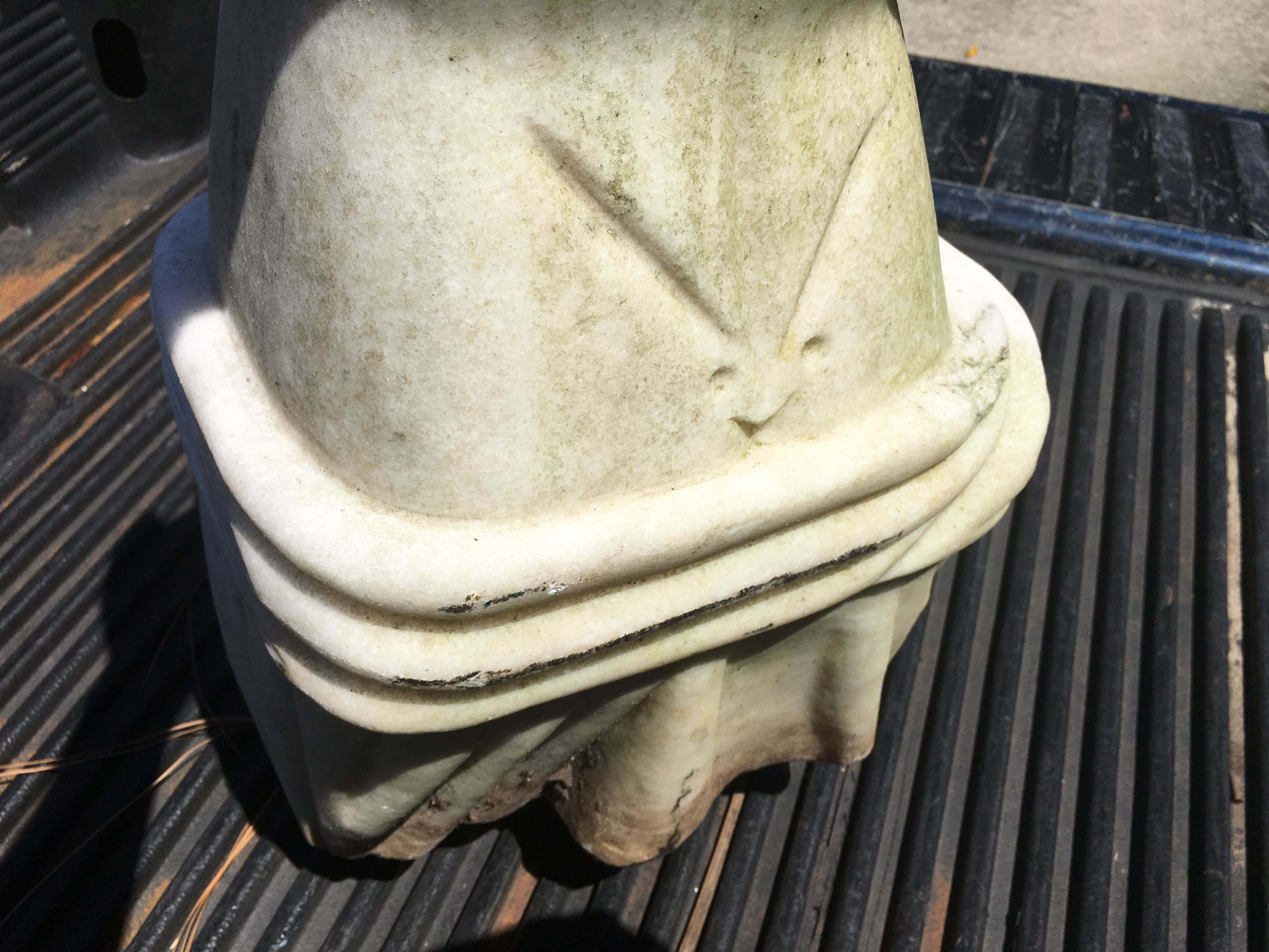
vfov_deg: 48.2
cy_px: 476
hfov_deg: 61.7
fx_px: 1063
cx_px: 634
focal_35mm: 29
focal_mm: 4.15
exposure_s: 1/3344
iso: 25
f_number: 2.2
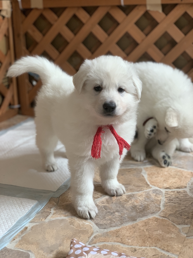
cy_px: 129
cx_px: 96
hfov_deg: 28.0
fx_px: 387
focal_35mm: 52
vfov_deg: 36.8
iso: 125
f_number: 2.4
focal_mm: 6
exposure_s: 1/62
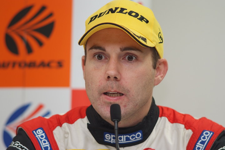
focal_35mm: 270
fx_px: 1687
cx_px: 112
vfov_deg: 5.1
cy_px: 75
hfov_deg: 7.6
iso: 400
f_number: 2.8
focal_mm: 180
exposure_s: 1/125
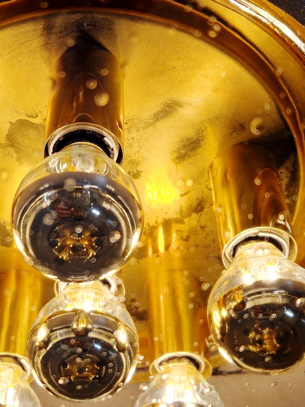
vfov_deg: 32.5
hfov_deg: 24.7
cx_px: 95
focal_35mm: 59
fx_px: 693
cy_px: 256
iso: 50
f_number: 1.8
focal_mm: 5.4
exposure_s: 1/196
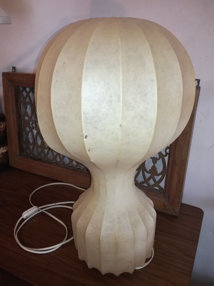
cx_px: 107
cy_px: 143
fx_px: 223
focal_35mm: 27
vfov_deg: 65.3
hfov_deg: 51.4
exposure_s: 1/25
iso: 320
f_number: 2
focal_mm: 3.79
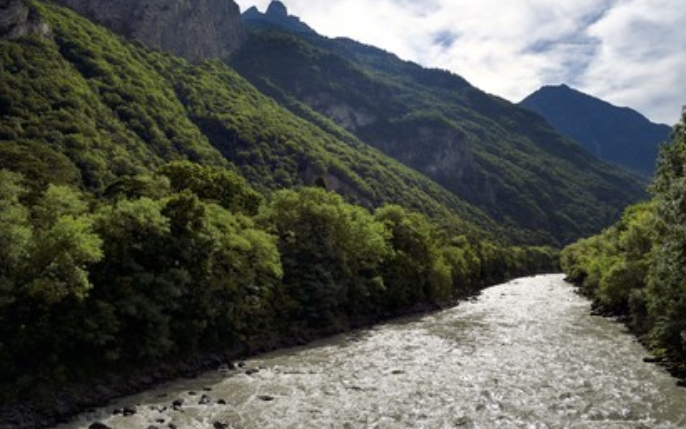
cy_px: 202
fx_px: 467
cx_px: 349
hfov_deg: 72.5
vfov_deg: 49.3
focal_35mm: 25
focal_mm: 24
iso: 200
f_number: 14
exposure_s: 1/250
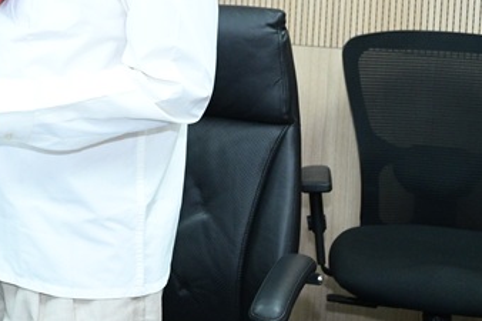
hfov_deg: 18.0
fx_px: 1459
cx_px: -56
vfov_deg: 12.4
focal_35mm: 109
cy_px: 10
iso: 4000
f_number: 5.6
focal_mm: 41
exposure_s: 1/125
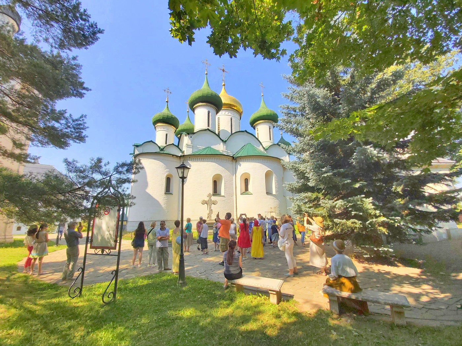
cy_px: 173
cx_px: 231
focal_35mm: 12
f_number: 2.2
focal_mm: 1.42
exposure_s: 1/1559
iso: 40
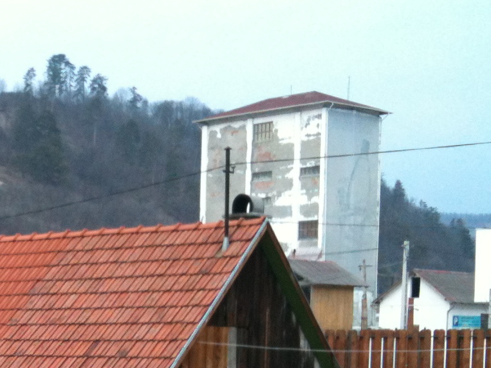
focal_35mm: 94
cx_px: -124
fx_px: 1333
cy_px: 459
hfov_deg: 19.5
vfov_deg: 15.1
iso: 64
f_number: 2.8
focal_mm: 3.85
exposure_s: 1/30
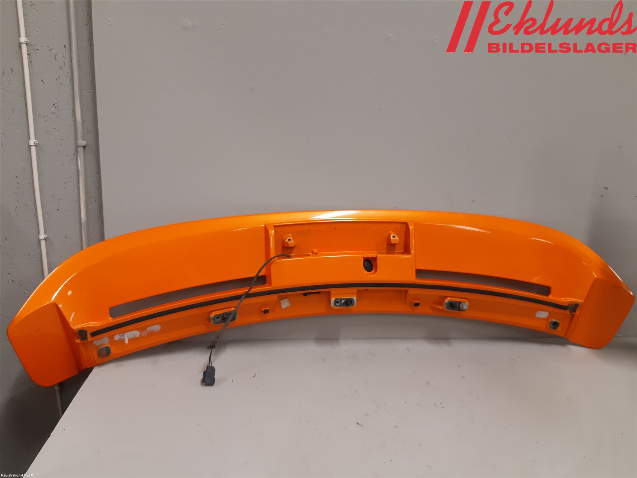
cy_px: 239
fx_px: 478
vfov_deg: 53.1
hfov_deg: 67.3
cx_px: 318
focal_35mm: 26
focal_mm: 3.93
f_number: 1.7
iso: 125
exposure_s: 1/50
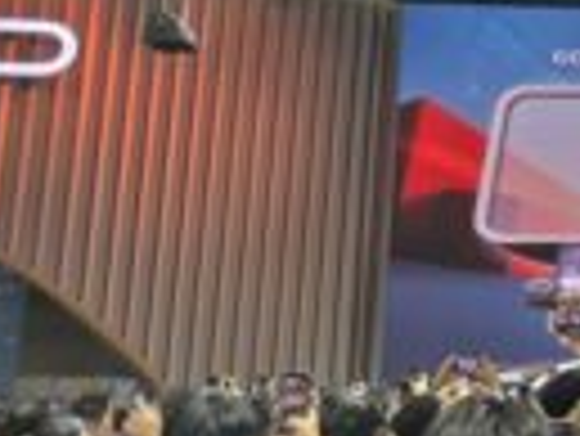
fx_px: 1342
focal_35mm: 80
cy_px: 18
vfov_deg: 18.1
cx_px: 877
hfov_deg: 20.7
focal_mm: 5.4
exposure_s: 1/70
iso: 32
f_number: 1.8
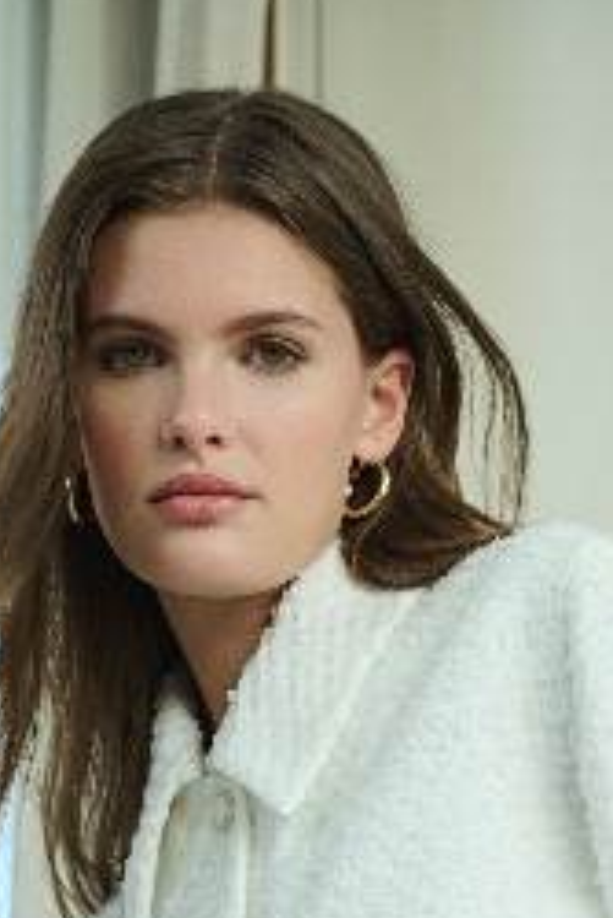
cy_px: 1259
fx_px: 4285
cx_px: 279
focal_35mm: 168
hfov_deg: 8.2
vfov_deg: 11.8
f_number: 4
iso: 320
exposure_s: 1/160
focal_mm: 60
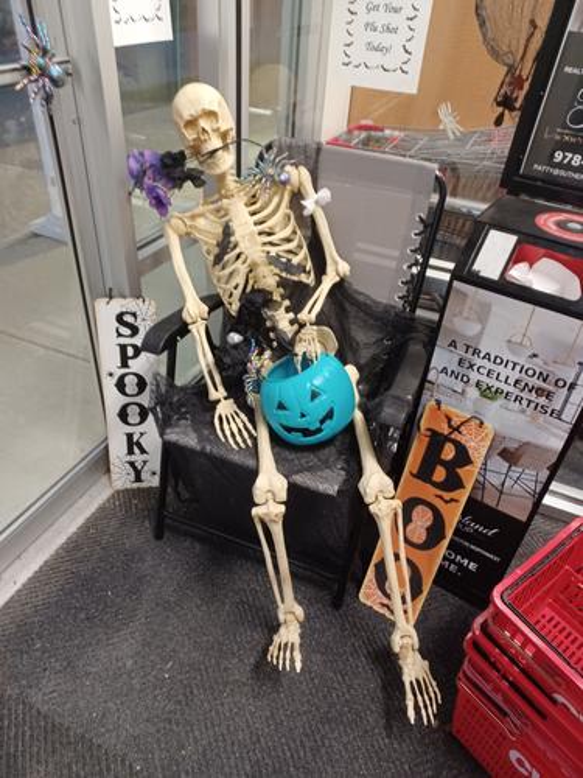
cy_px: 389
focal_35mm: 25
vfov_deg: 69.4
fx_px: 561
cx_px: 292
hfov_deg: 54.9
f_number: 1.8
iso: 640
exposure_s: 1/24
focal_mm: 4.6
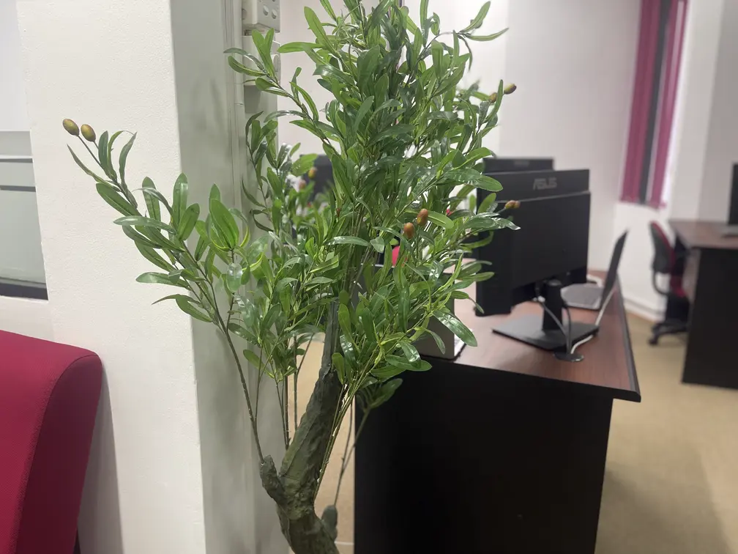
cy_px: 277
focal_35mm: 26
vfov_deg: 53.1
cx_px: 369
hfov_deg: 67.3
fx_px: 554
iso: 100
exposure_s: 1/50
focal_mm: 5.1
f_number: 1.6
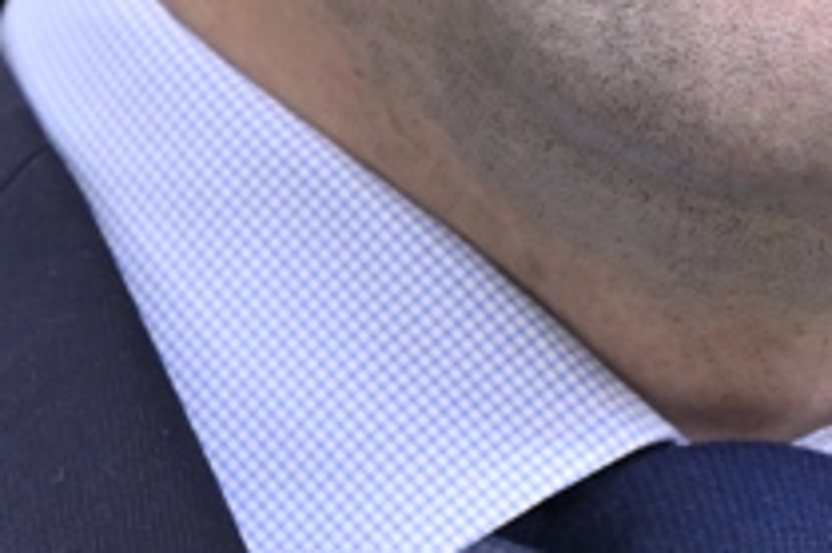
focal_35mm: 1300
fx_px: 30020
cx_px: 119
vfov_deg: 1.1
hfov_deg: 1.6
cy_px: -477
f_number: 4
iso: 1250
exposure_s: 1/250
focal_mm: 200
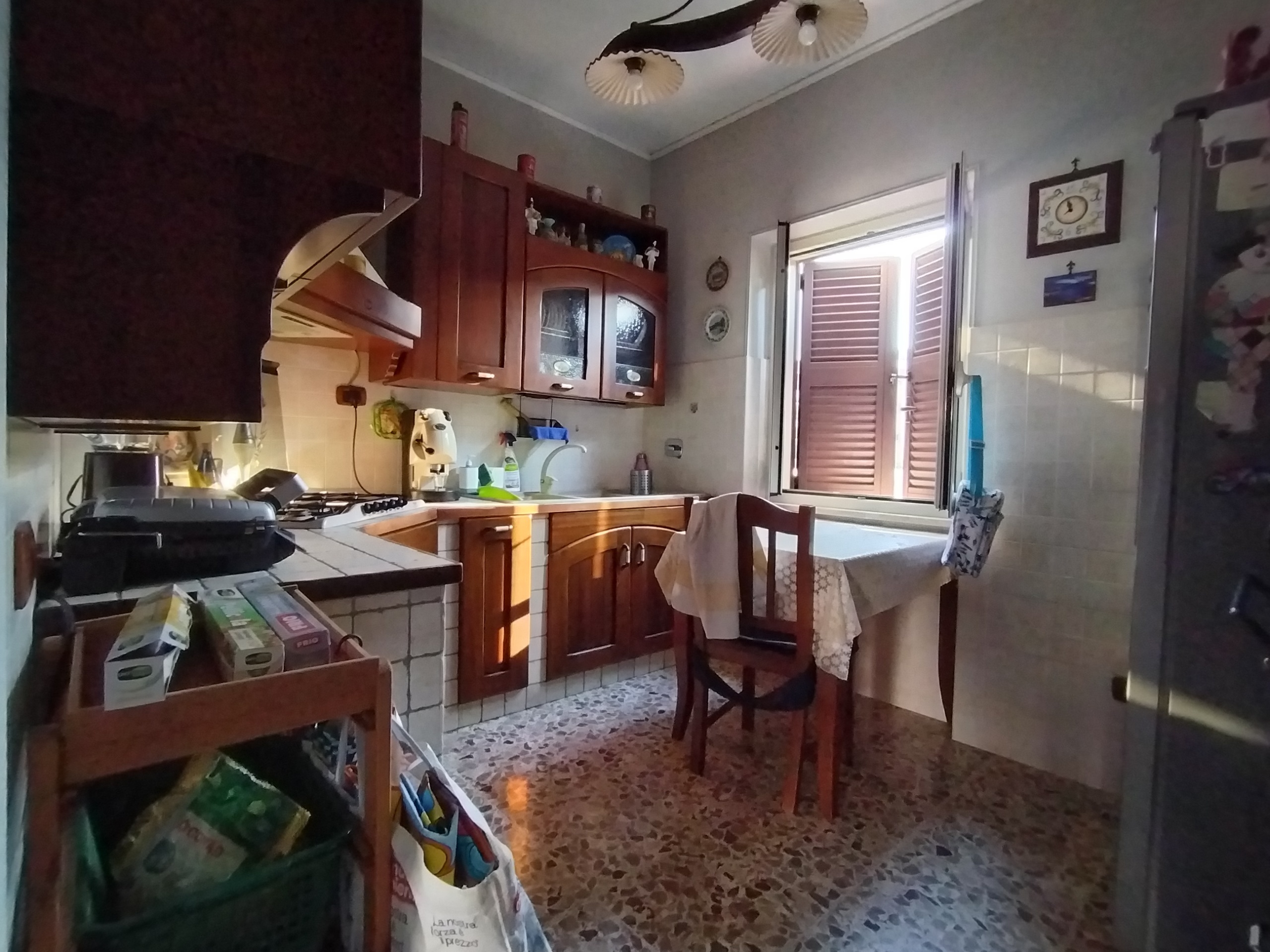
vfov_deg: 74.7
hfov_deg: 91.0
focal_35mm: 17
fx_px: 624
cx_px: 635
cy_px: 476
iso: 404
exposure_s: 1/25
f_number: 2.2
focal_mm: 1.42
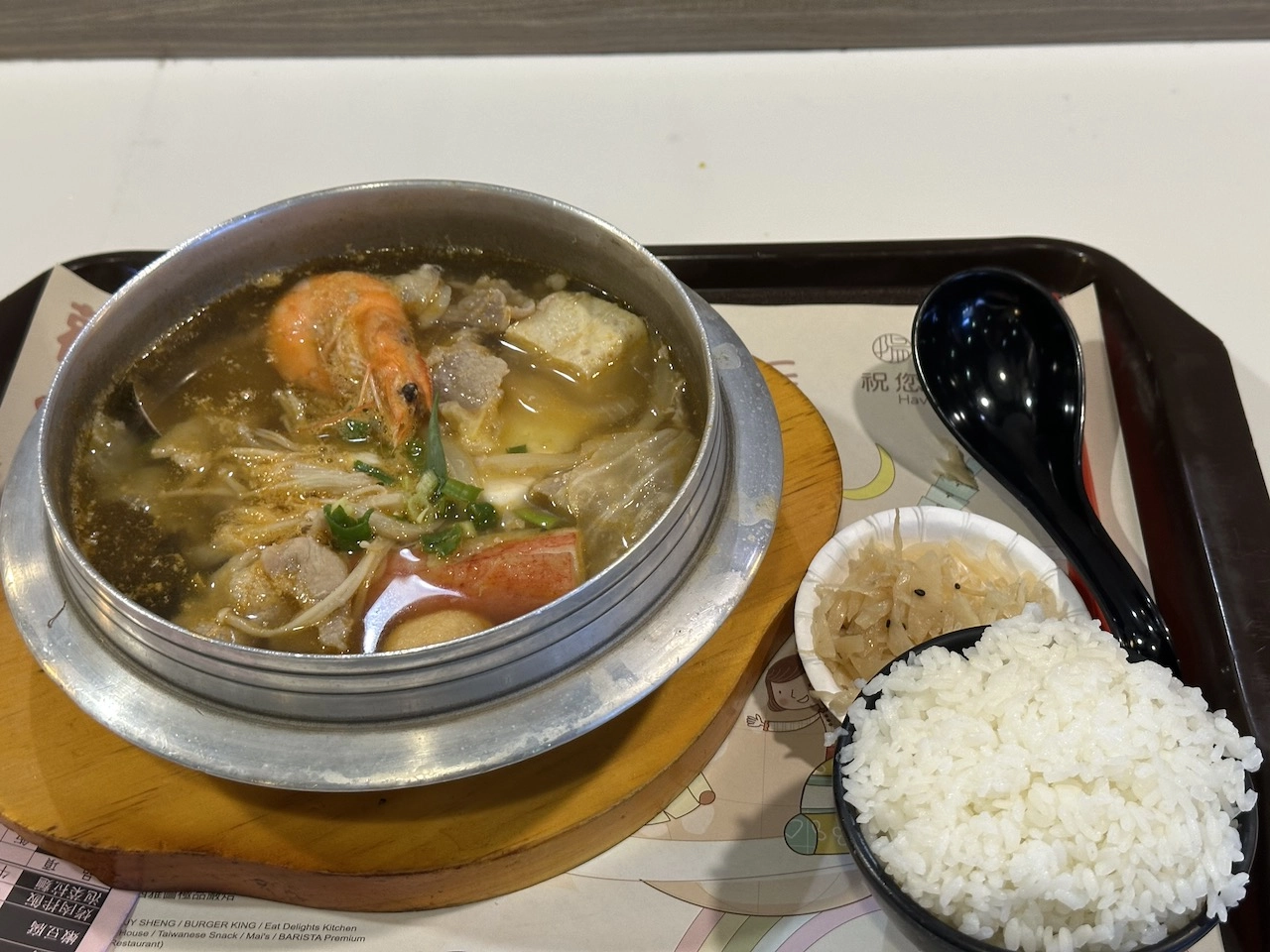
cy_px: 476
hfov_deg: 39.7
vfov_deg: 30.3
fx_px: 1761
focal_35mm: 48
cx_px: 635
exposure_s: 1/60
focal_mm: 6.9
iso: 160
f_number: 1.8
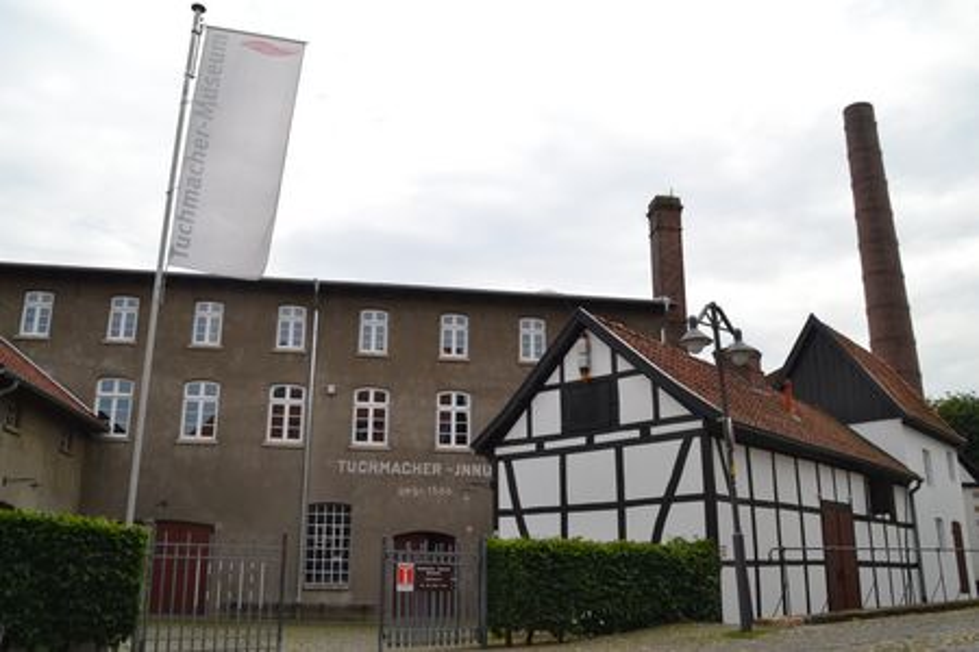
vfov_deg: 47.9
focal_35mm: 27
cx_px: 490
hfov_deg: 67.4
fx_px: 734
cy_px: 326
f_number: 9
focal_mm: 18
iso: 100
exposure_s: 1/200
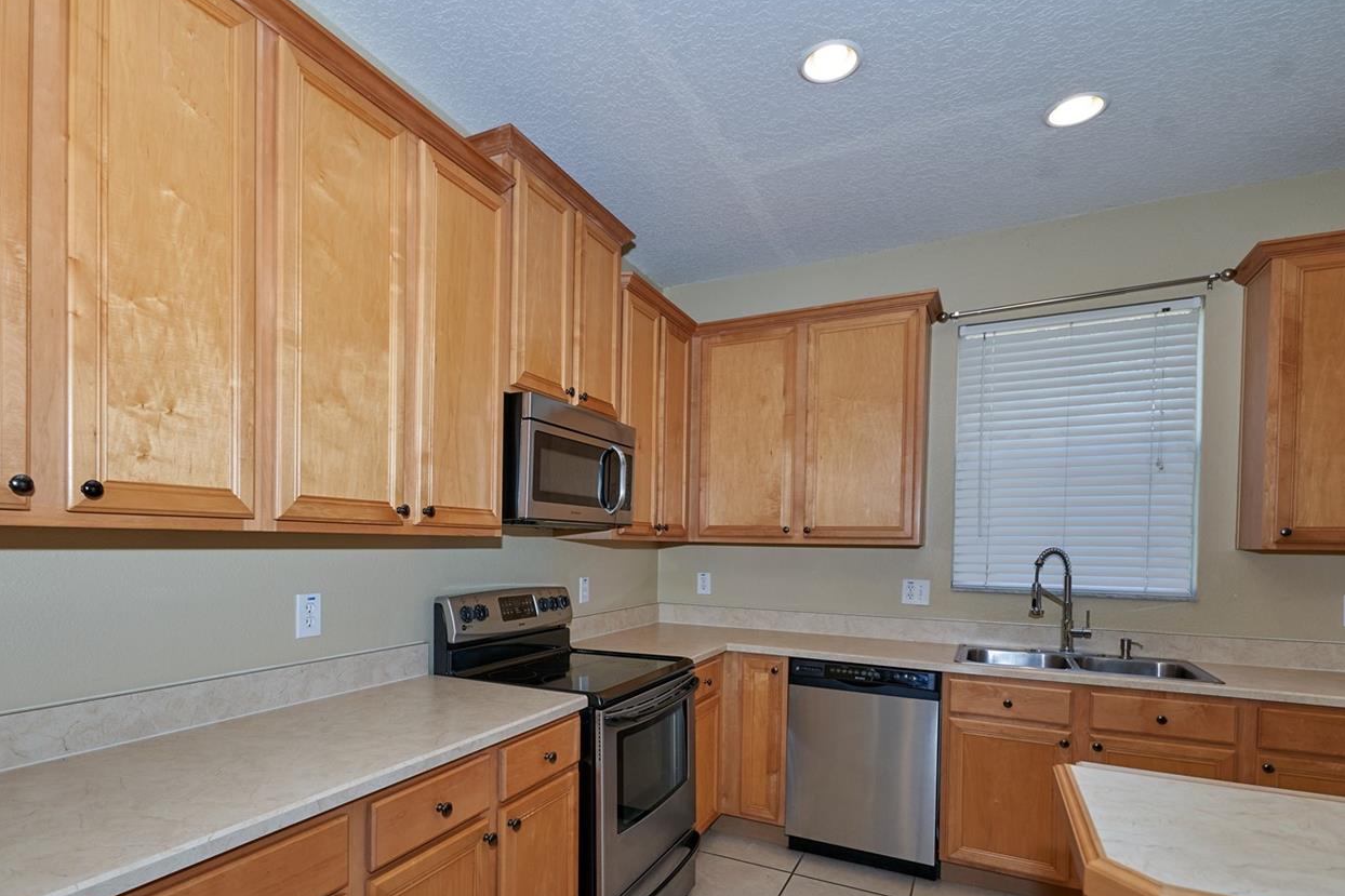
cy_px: 548
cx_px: 622
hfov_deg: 89.8
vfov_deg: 66.6
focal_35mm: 18
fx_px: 672
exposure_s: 1/160
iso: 400
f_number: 5.6
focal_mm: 14
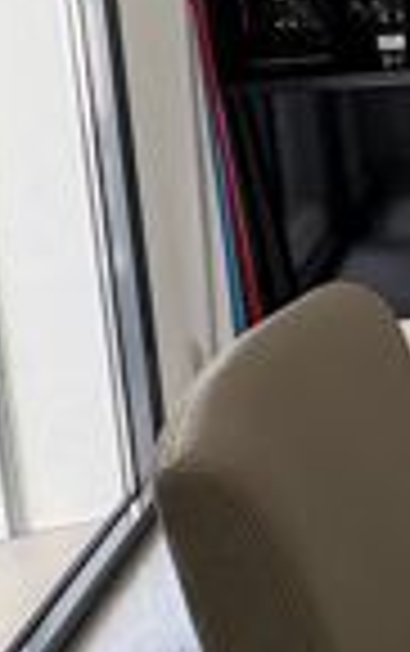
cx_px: 1210
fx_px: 1283
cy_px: 4
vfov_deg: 27.0
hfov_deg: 11.4
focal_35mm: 72
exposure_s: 1/99
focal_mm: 2.22
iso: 160
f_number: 2.2
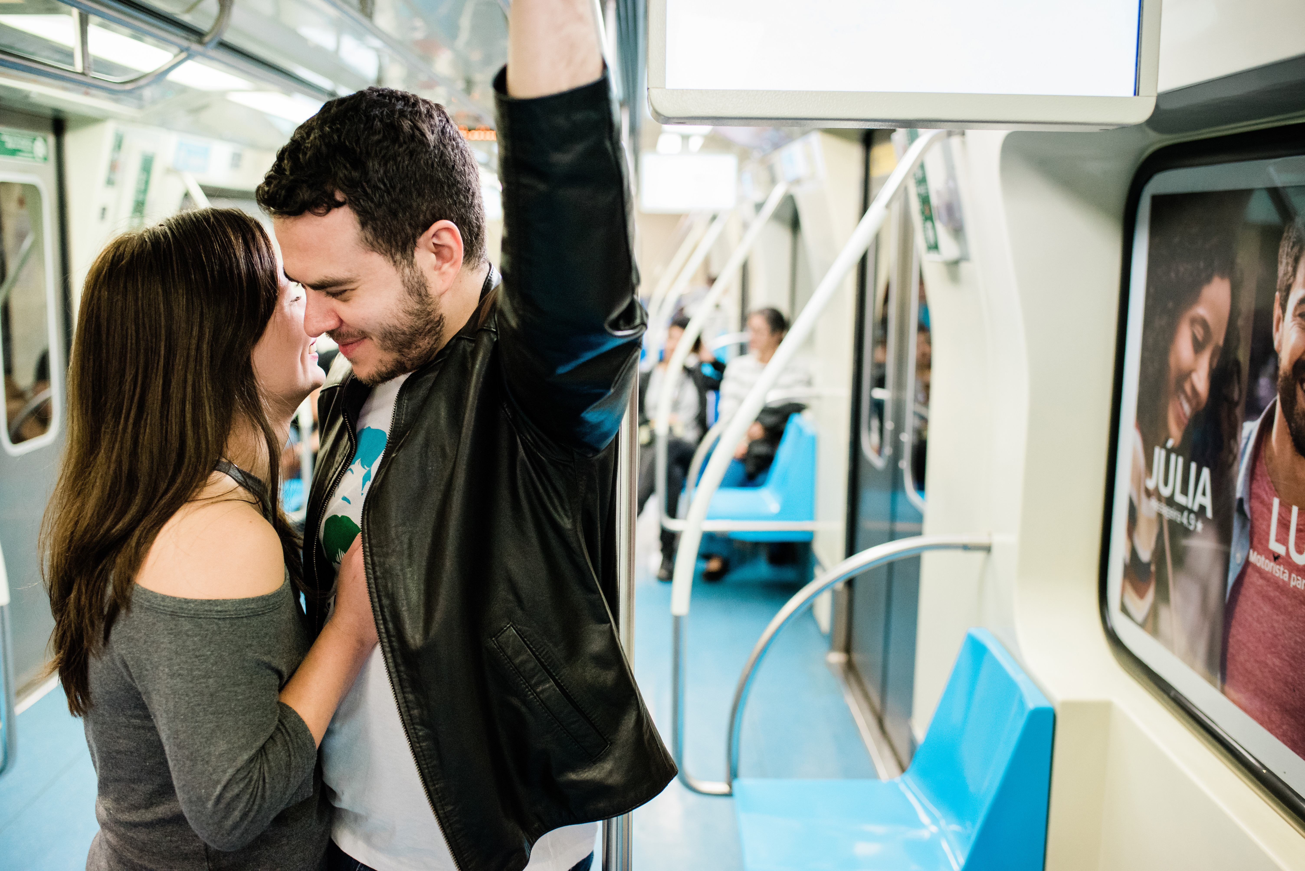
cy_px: 436
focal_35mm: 35
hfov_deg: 54.4
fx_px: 1269
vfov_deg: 37.9
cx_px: 652
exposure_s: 1/250
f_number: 2.8
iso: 3200
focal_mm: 35
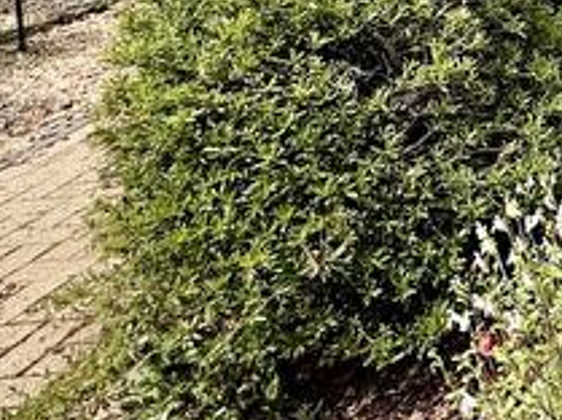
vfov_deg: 26.1
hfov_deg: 28.3
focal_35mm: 47
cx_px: 823
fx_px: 762
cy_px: -131
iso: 50
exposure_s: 1/2320
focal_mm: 2.22
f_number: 2.2
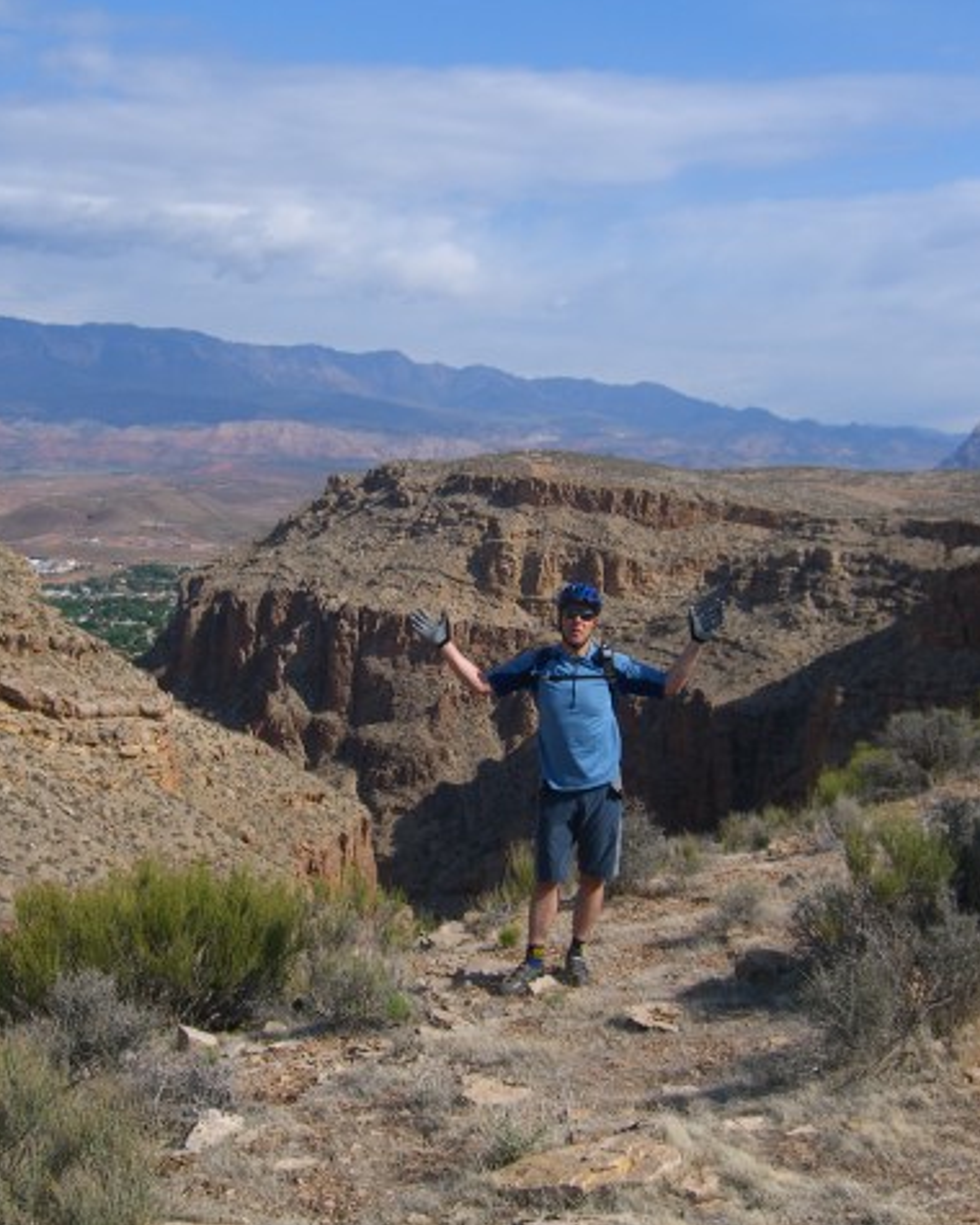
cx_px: 480
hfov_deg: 30.3
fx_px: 1813
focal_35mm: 50
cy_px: 614
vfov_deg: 37.3
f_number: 8
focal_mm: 7.9
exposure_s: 1/250
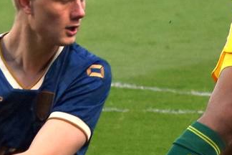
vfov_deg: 2.2
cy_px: 89
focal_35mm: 623
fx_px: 4015
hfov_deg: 3.3
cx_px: 352
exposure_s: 1/1000
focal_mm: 70
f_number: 2.8
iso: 1000
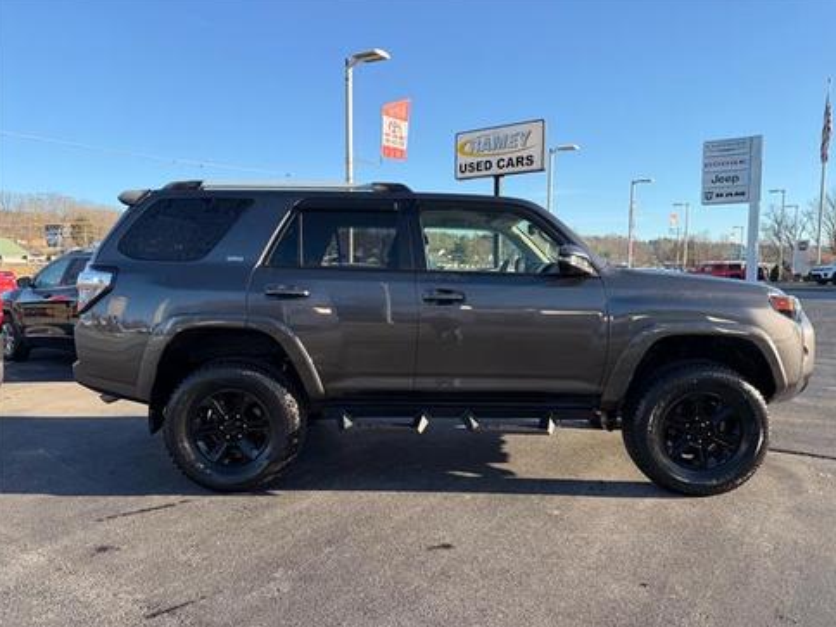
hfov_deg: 69.4
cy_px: 318
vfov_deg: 54.9
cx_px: 428
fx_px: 604
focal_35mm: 25
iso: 80
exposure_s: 1/1437
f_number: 1.78
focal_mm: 6.76
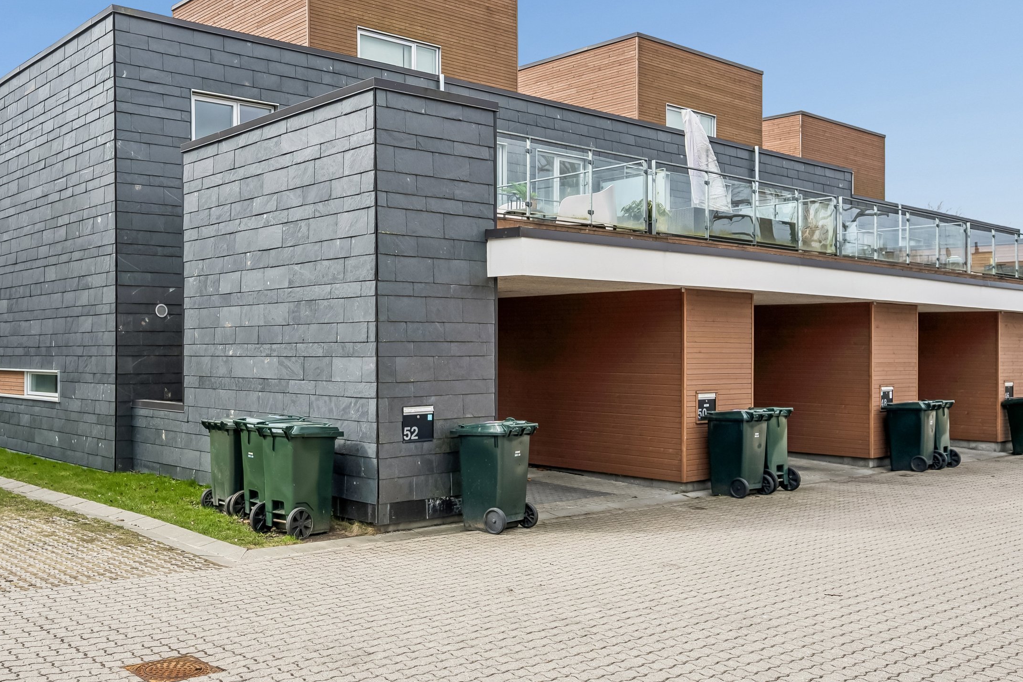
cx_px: 334
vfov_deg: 40.0
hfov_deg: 56.3
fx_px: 929
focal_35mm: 33
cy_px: 244
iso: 125
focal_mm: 23.5
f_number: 6.3
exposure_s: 1/500
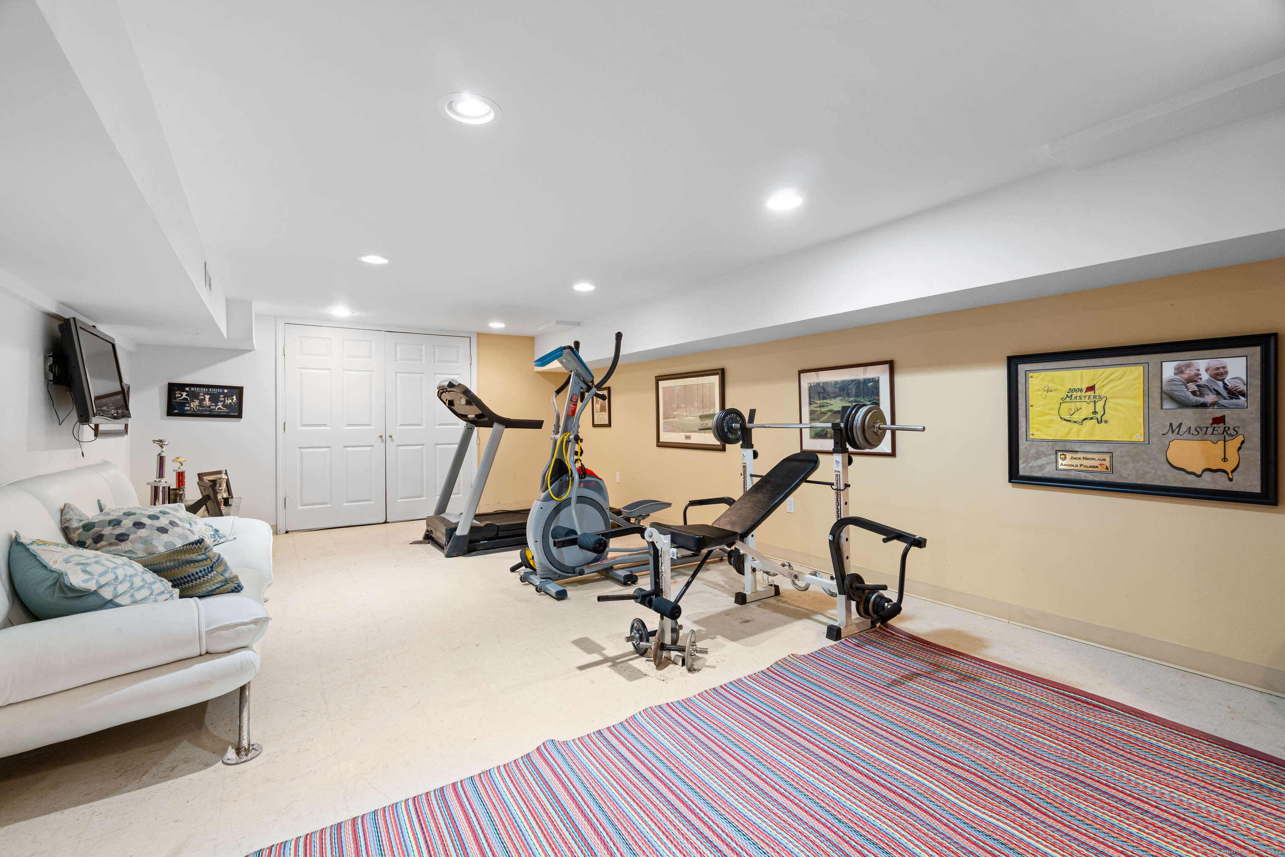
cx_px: 642
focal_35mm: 15
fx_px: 535
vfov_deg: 77.3
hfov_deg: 100.4
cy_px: 428
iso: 400
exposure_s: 1/1.67
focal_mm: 10
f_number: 7.1
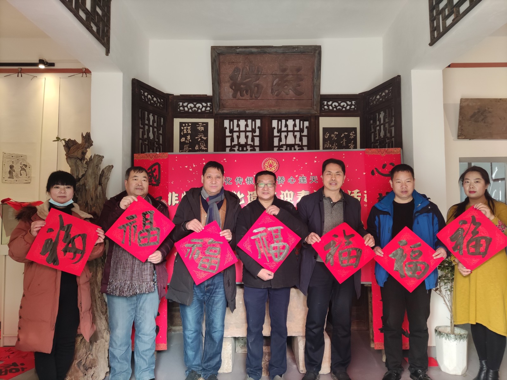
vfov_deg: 54.9
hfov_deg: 69.4
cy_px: 190
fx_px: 366
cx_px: 254
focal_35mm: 25
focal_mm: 4.71
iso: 313
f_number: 1.79
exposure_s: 1/50
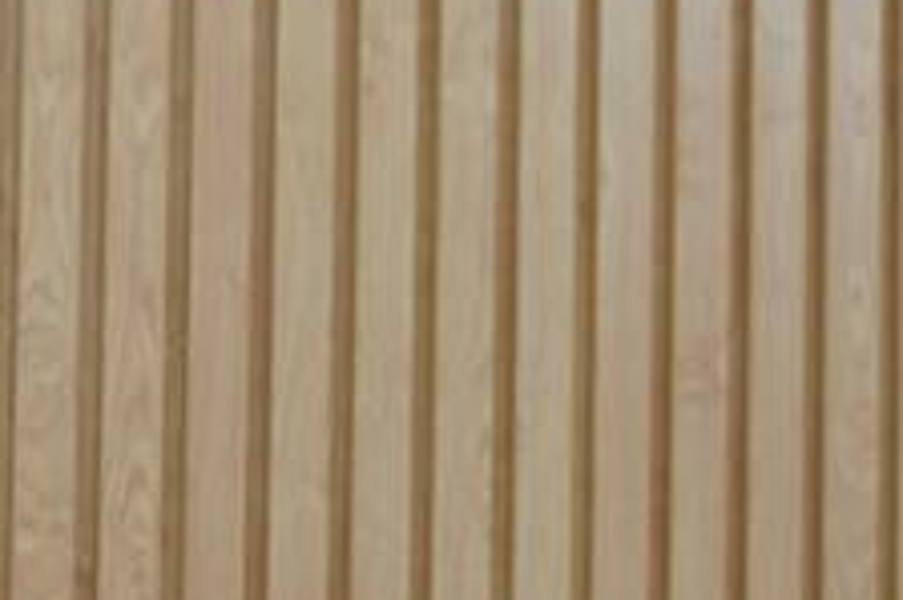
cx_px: 97
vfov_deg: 9.4
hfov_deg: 14.2
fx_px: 3584
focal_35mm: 143
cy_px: 823
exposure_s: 1/160
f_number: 4
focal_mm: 27
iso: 1250
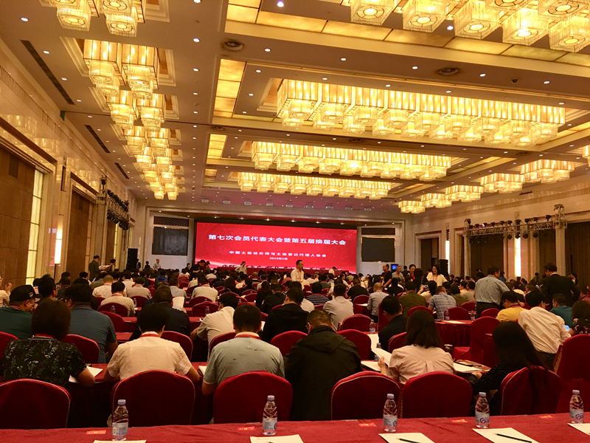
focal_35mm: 29
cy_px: 222
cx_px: 295
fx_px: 494
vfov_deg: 48.2
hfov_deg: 61.7
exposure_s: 1/33
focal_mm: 4.15
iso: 50
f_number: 2.2
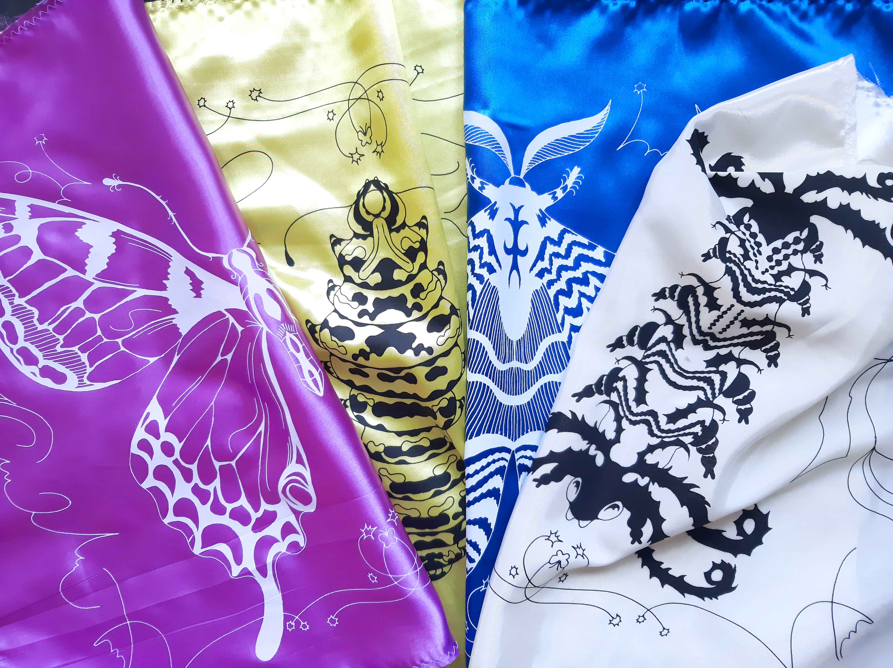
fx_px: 670
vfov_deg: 53.0
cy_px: 334
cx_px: 446
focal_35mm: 26
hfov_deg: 67.3
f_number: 1.7
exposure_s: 1/225
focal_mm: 3.93
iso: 200
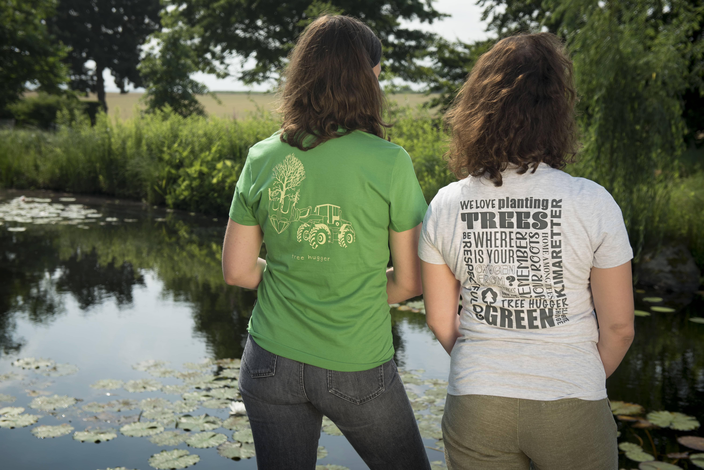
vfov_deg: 28.1
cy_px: 235
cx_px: 352
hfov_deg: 41.1
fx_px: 939
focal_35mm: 48
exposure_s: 1/160
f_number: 5.6
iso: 100
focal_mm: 48
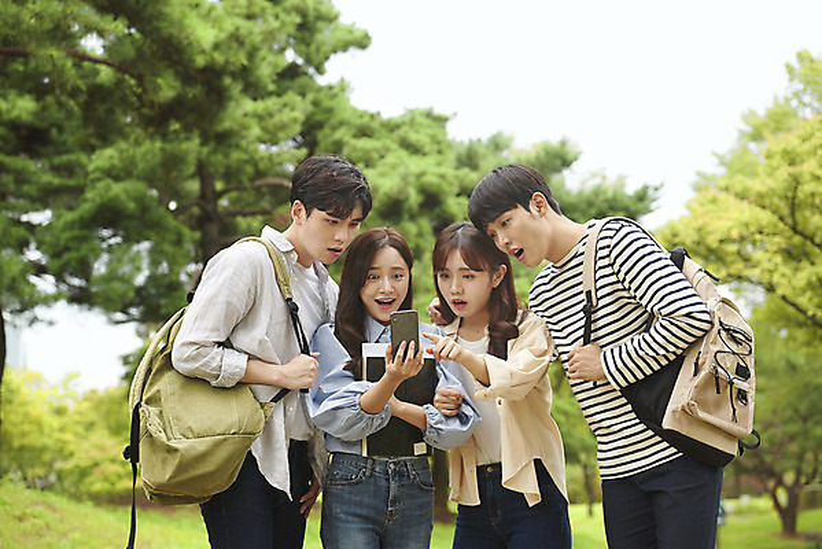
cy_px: 274
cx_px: 411
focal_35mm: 70
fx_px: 1599
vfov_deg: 19.5
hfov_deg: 28.8
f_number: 3.2
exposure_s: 1/640
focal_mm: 70
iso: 1000
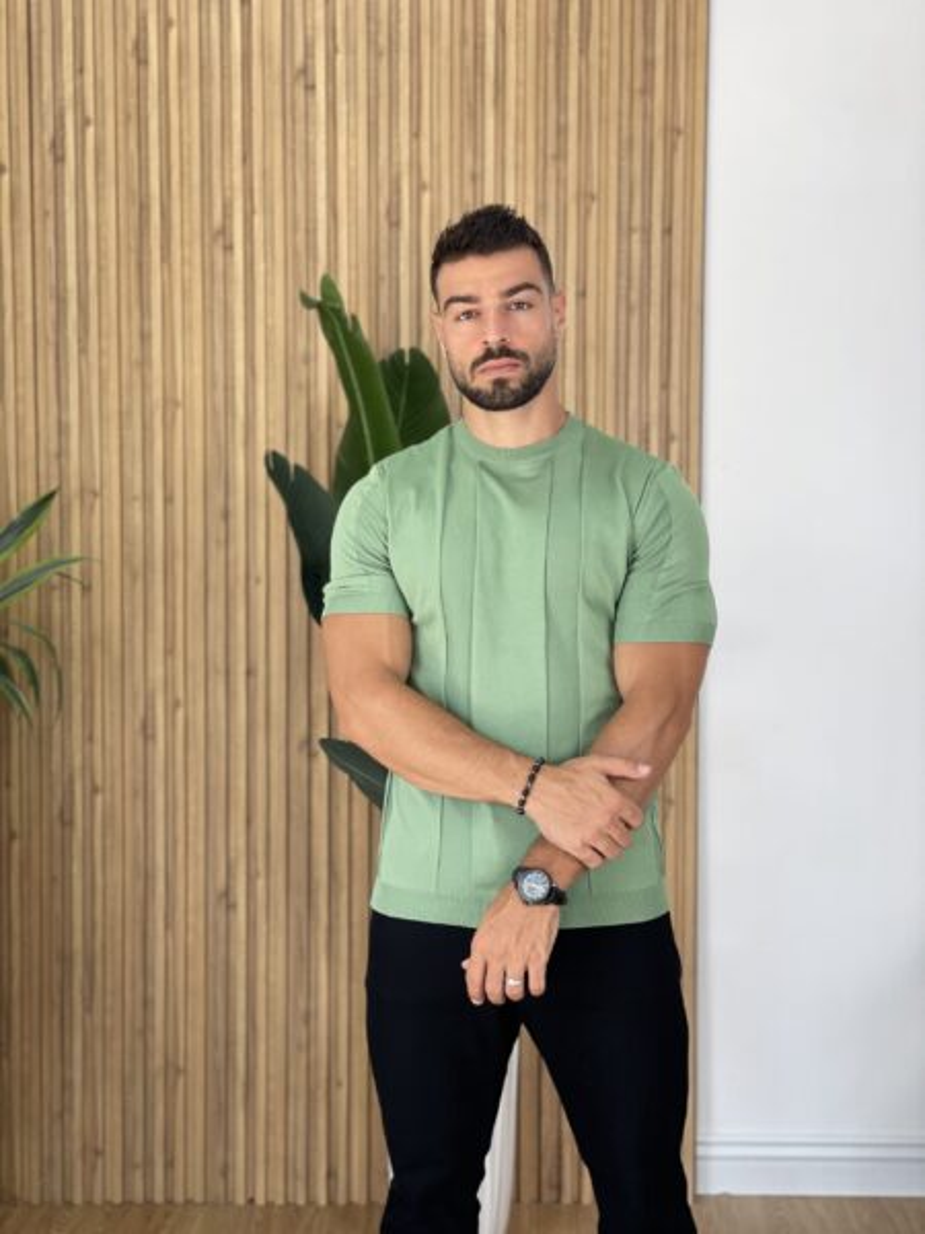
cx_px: 462
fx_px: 1853
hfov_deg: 28.0
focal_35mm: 52
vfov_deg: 36.8
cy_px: 617
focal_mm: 6
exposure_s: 1/100
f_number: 2
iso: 50
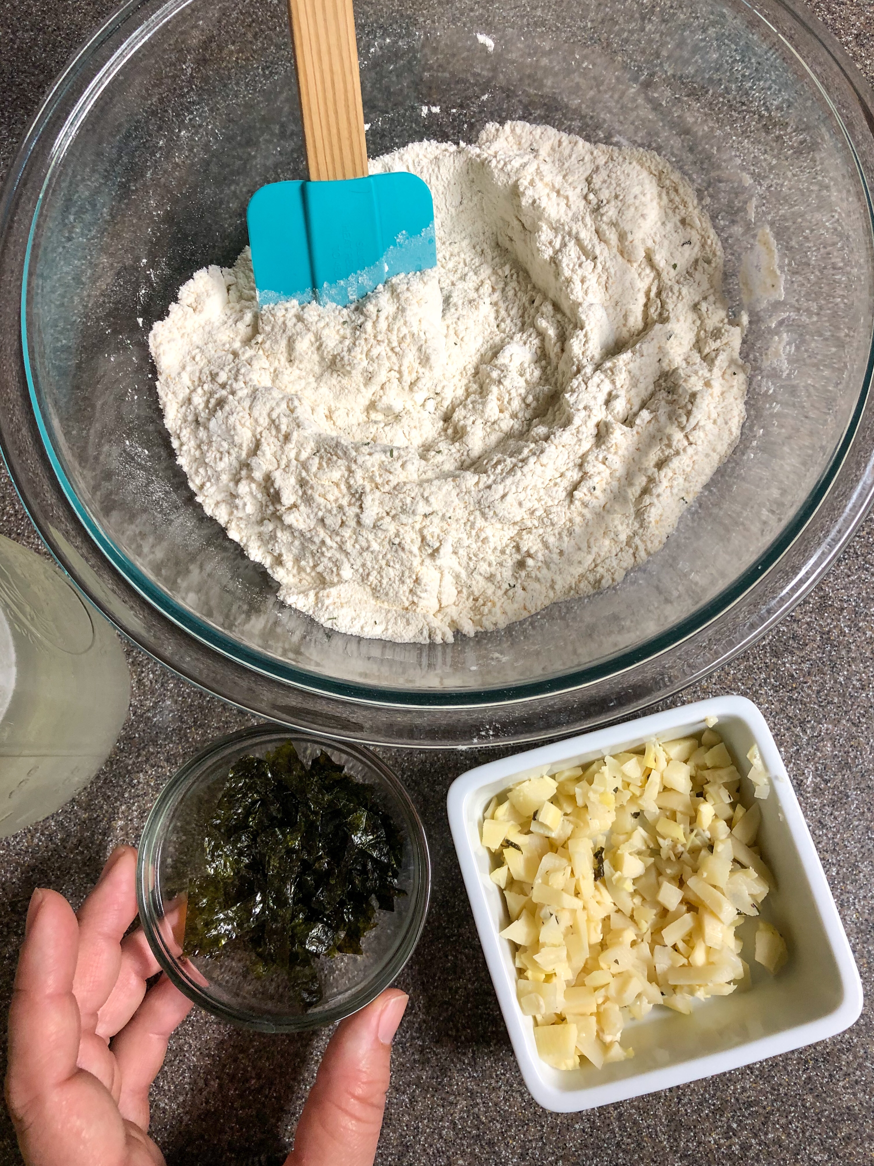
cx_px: 437
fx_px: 943
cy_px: 583
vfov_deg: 63.4
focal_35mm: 28
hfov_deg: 49.7
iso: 40
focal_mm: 4
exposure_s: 1/20
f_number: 1.8
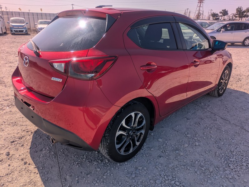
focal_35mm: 25
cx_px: 124
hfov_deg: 69.4
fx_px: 180
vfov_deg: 54.9
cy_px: 94
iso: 51
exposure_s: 1/4739
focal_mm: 5.43
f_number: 1.89
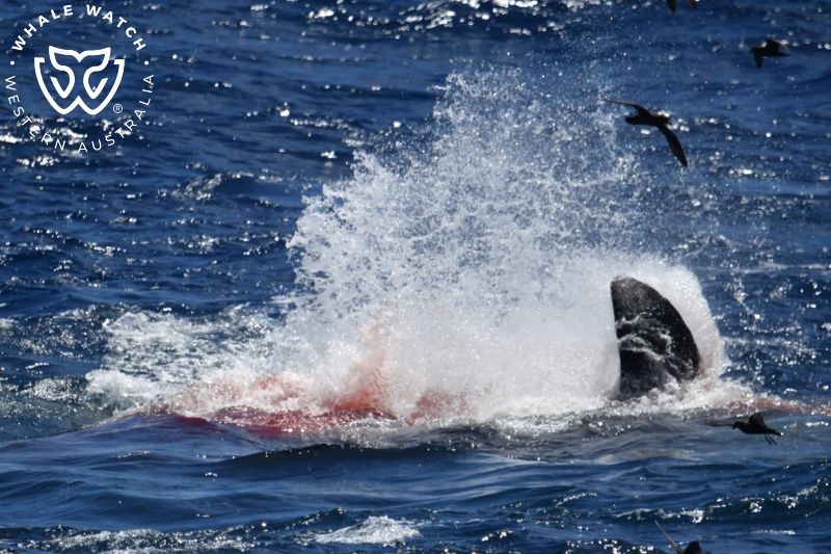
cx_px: 416
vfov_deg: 2.3
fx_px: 13846
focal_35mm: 600
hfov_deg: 3.4
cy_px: 277
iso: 640
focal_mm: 600
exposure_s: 1/8000
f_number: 6.3
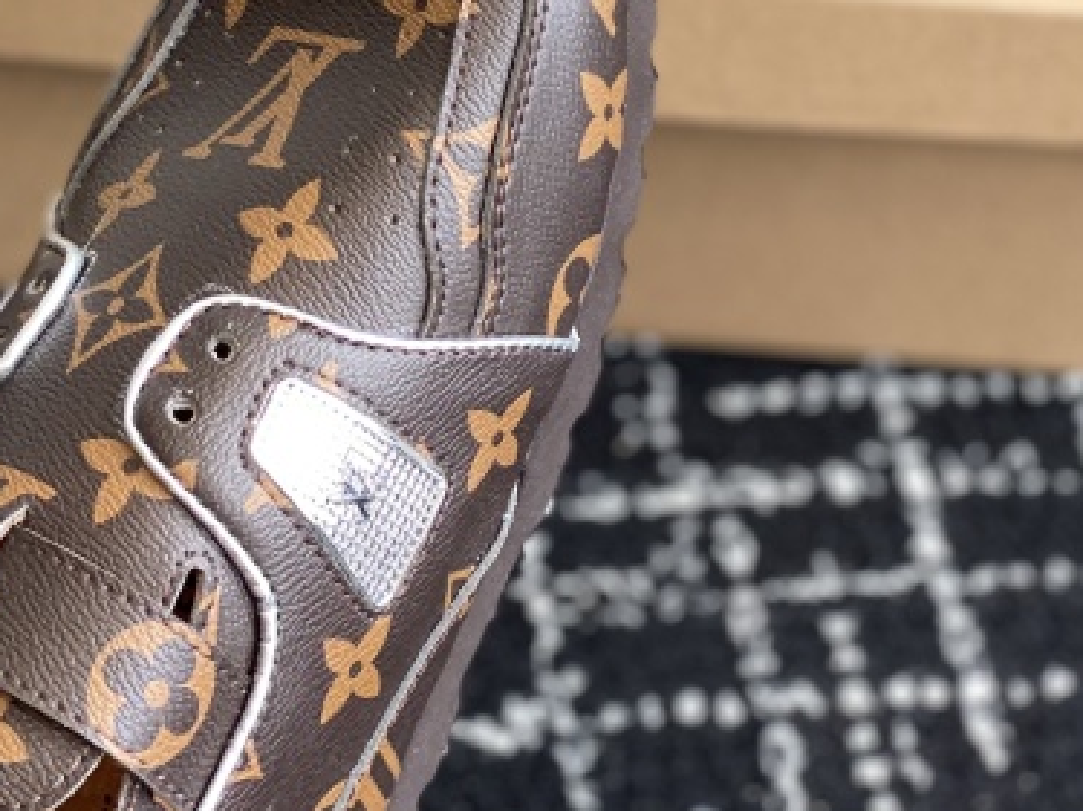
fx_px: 3472
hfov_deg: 17.7
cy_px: -167
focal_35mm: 111
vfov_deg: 13.0
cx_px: 419
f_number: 2
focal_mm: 6
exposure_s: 1/122
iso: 64
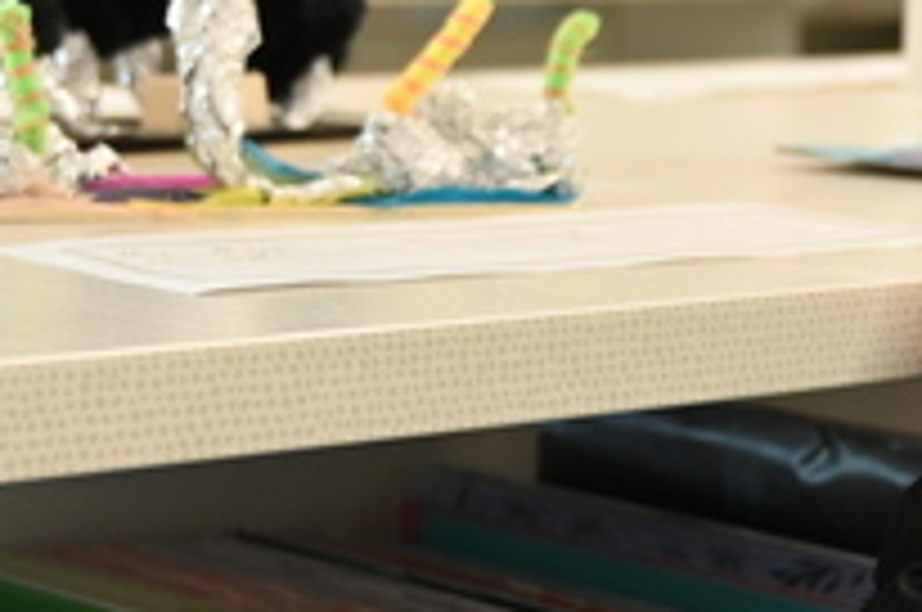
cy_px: 421
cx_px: 1282
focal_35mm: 152
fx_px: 3900
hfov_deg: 12.9
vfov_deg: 9.0
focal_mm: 30.5
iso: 720
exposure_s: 1/125
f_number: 4
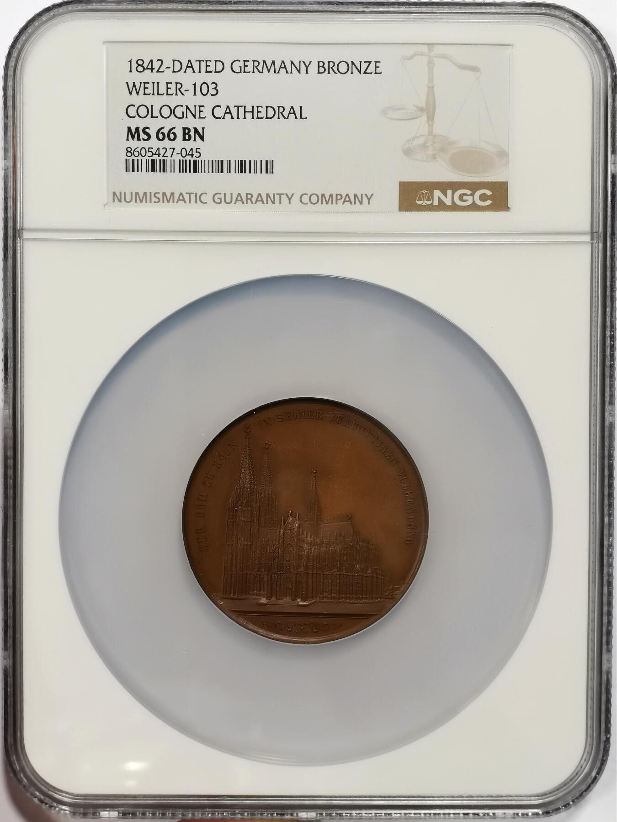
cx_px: 308
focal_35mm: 81
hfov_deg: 18.2
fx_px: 1925
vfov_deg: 24.1
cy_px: 411
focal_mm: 7.48
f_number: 16
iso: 250
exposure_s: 1/100
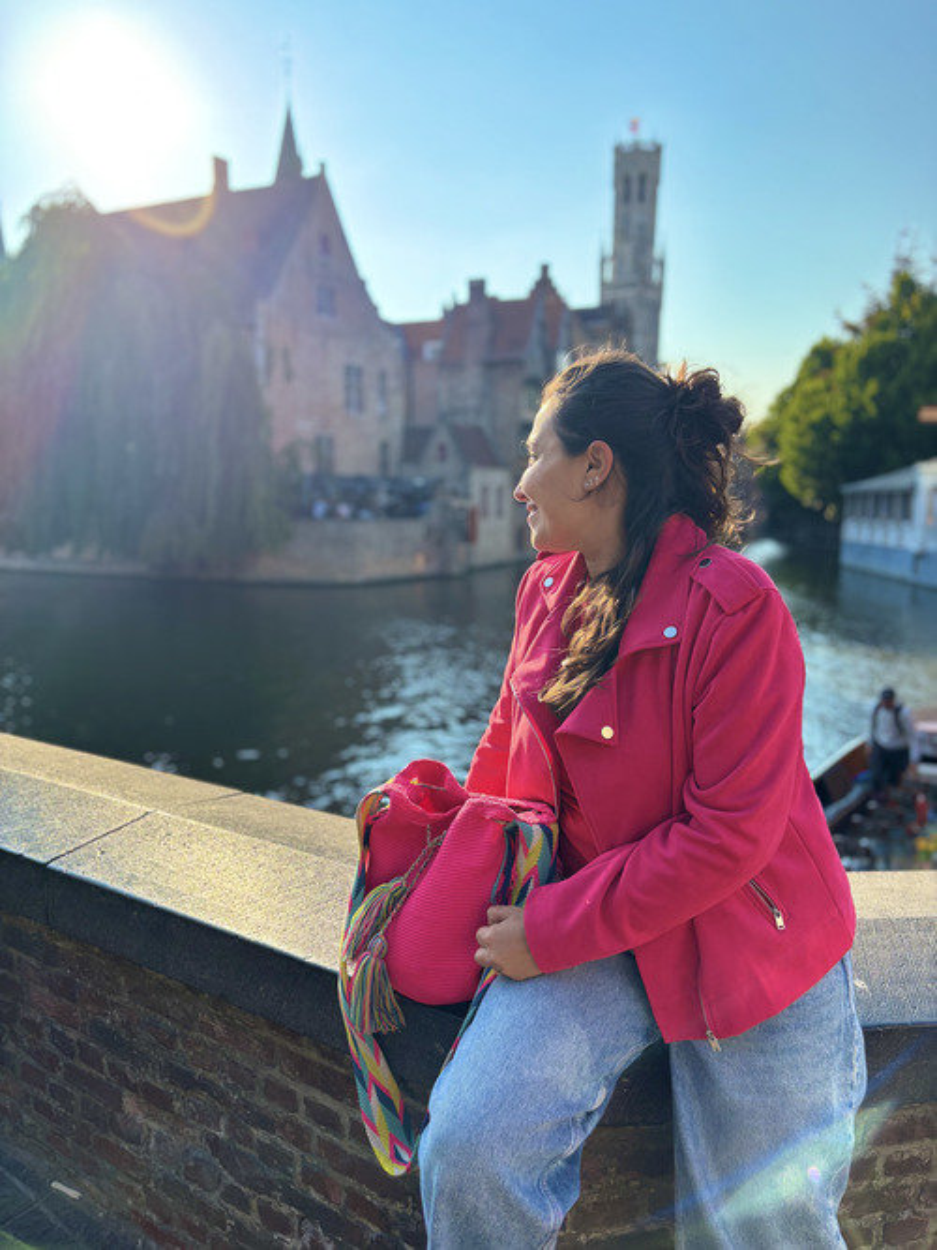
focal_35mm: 26
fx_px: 939
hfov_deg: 53.0
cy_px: 625
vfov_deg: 67.3
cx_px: 468
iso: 50
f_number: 1.6
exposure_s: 1/1499
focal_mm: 5.96
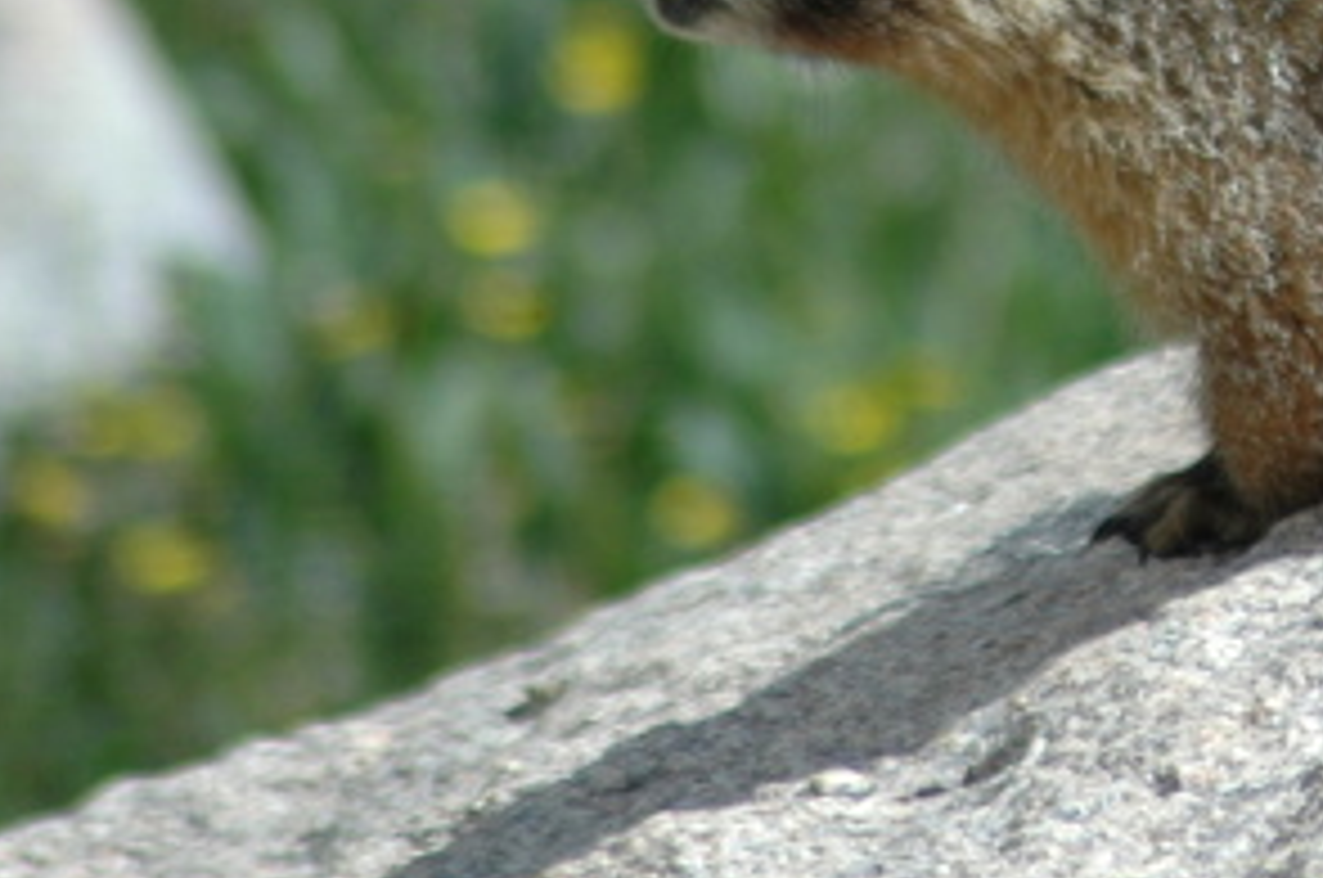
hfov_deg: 1.7
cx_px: 1598
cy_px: -284
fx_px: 44468
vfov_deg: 1.1
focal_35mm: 1212
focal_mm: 300
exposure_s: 1/800
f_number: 5.6
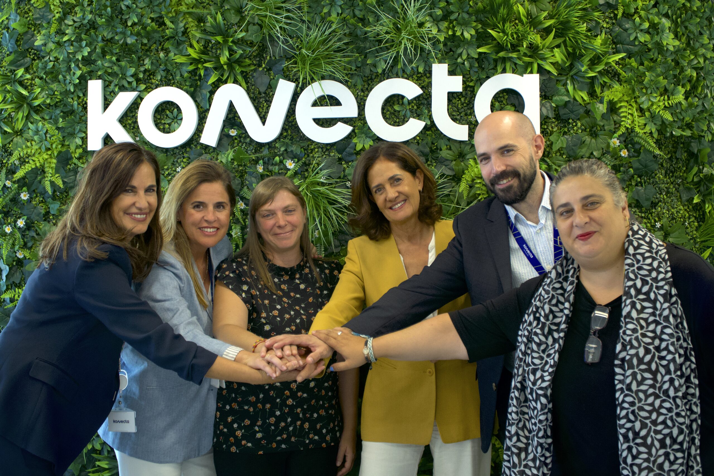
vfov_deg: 34.2
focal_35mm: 39
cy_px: 238
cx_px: 357
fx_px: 773
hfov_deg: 49.6
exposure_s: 1/125
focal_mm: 26
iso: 500
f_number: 4
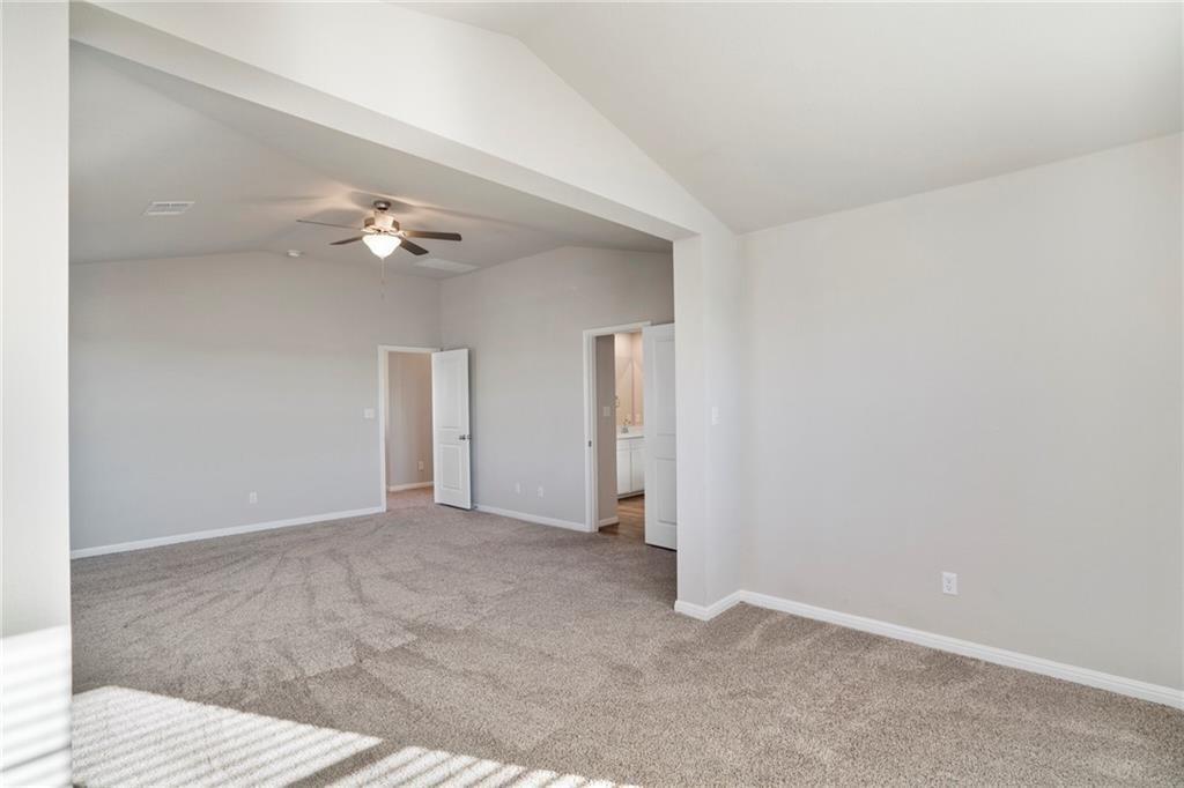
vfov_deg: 70.4
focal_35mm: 17
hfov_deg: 93.3
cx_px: 592
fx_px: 559
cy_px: 394
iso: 500
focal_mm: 17
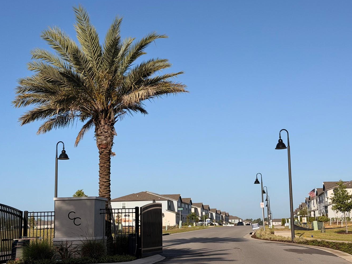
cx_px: 194
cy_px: 135
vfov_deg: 25.2
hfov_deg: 33.2
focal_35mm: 58
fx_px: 590
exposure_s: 1/7143
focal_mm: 6.76
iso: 64
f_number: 1.78
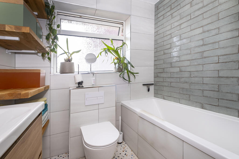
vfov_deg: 77.3
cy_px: 80
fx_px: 100
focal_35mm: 15
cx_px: 120
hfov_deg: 100.4
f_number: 8
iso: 400
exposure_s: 1/40
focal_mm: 10
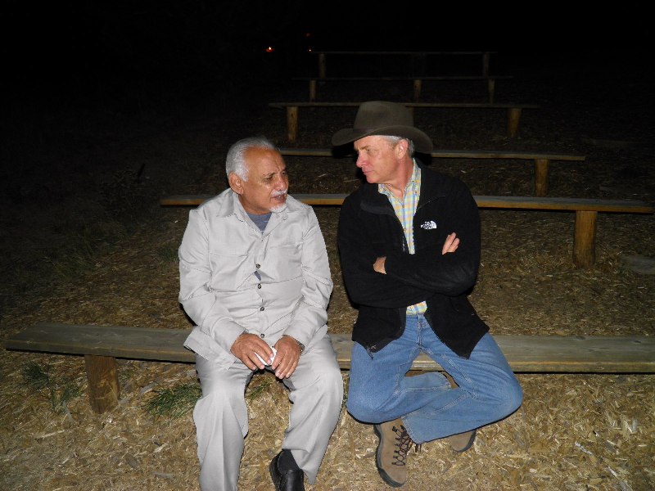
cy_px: 246
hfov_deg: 63.4
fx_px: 530
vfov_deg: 49.7
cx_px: 328
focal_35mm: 28
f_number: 2.8
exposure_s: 1/30
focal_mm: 4.9
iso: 100
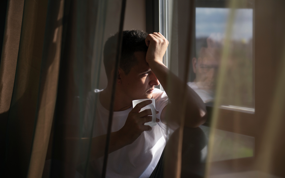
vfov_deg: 20.3
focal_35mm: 64
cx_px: 142
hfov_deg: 32.0
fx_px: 497
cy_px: 87
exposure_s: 1/640
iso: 100
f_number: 2.8
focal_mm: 62
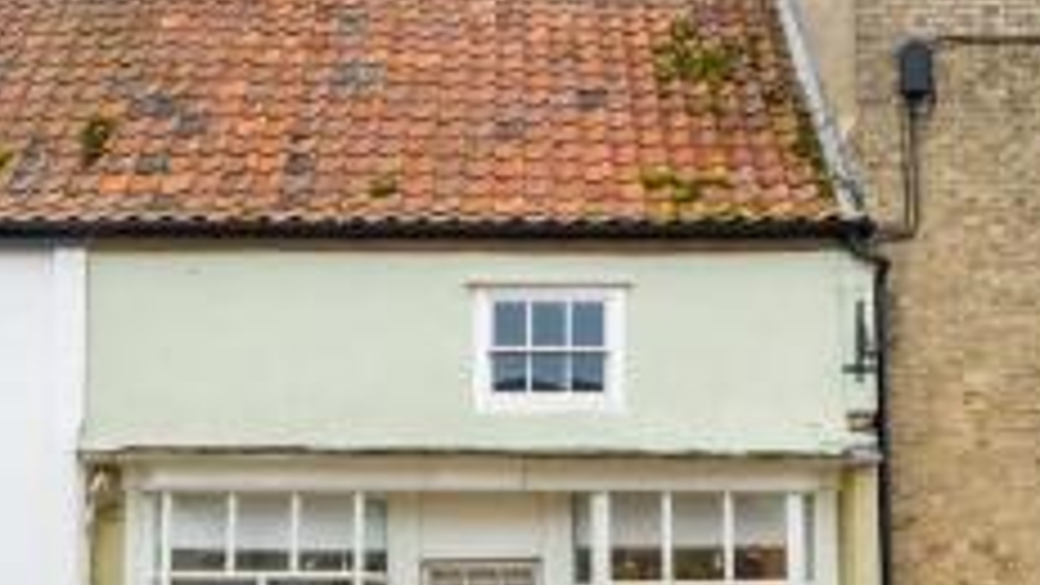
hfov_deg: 49.4
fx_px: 1131
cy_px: 412
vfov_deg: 28.7
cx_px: 522
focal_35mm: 41
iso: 160
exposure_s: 1/40
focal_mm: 12.7
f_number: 11
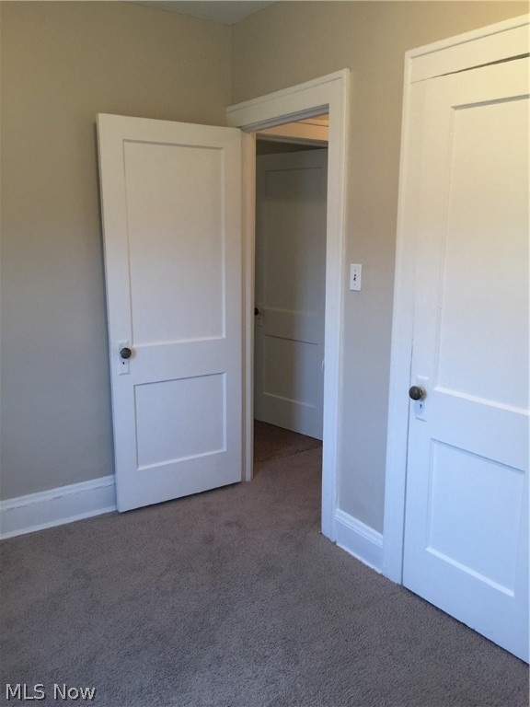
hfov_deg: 48.2
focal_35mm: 29
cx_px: 265
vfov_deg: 61.7
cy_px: 354
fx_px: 592
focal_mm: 4.15
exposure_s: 1/10
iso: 100
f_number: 2.2
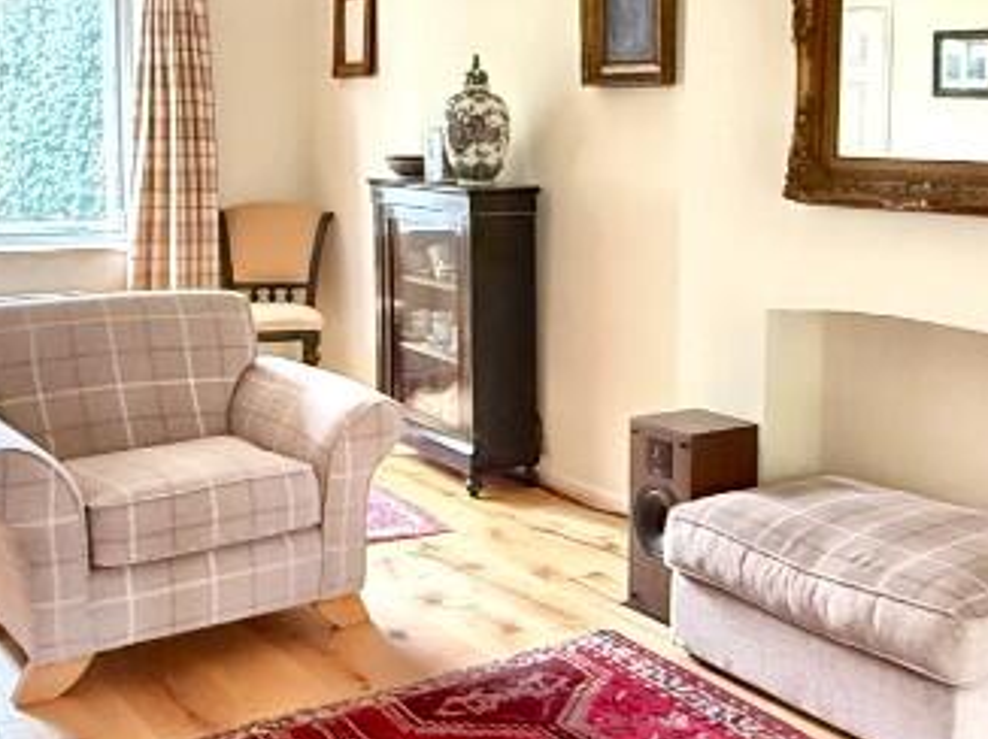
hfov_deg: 42.0
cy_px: 285
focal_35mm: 44
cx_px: 709
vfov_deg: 32.7
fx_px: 1255
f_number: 2.2
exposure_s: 1/40
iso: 1600
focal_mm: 2.22
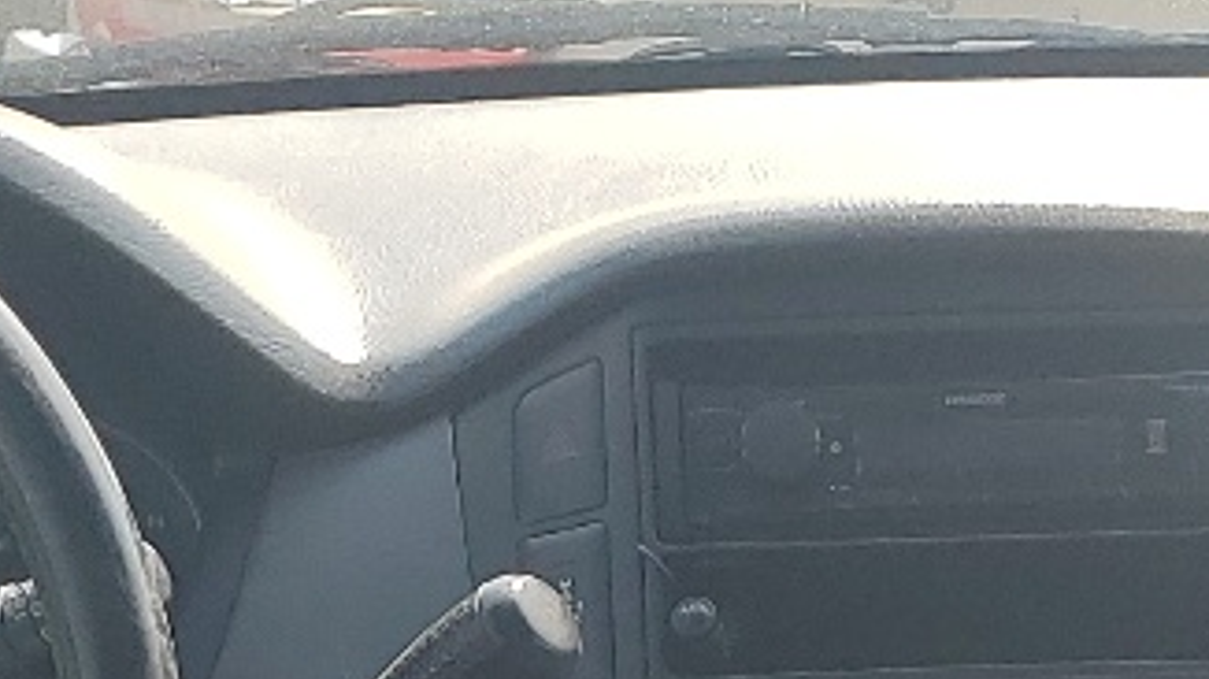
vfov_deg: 7.9
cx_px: 961
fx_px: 4454
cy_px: 1807
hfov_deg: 15.4
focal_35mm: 139
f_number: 1.5
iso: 50
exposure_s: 1/909
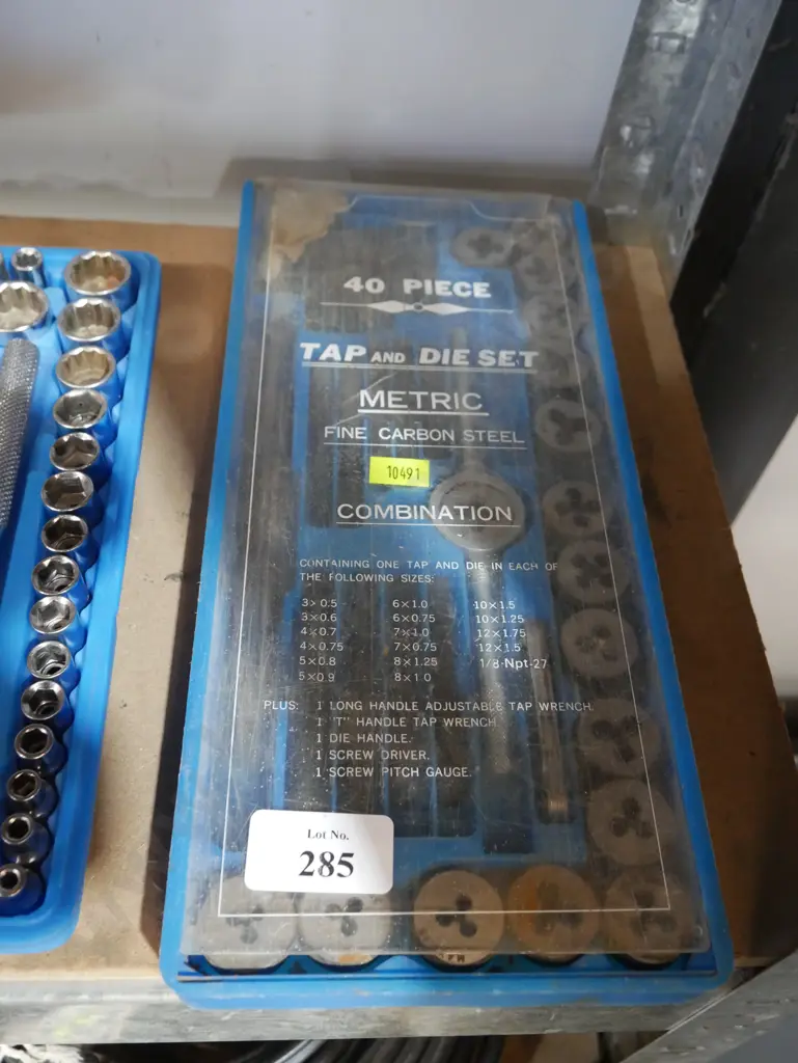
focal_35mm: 34
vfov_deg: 53.9
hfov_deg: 41.8
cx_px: 399
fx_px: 1044
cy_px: 532
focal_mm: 17
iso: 2500
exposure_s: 1/60
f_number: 4.5
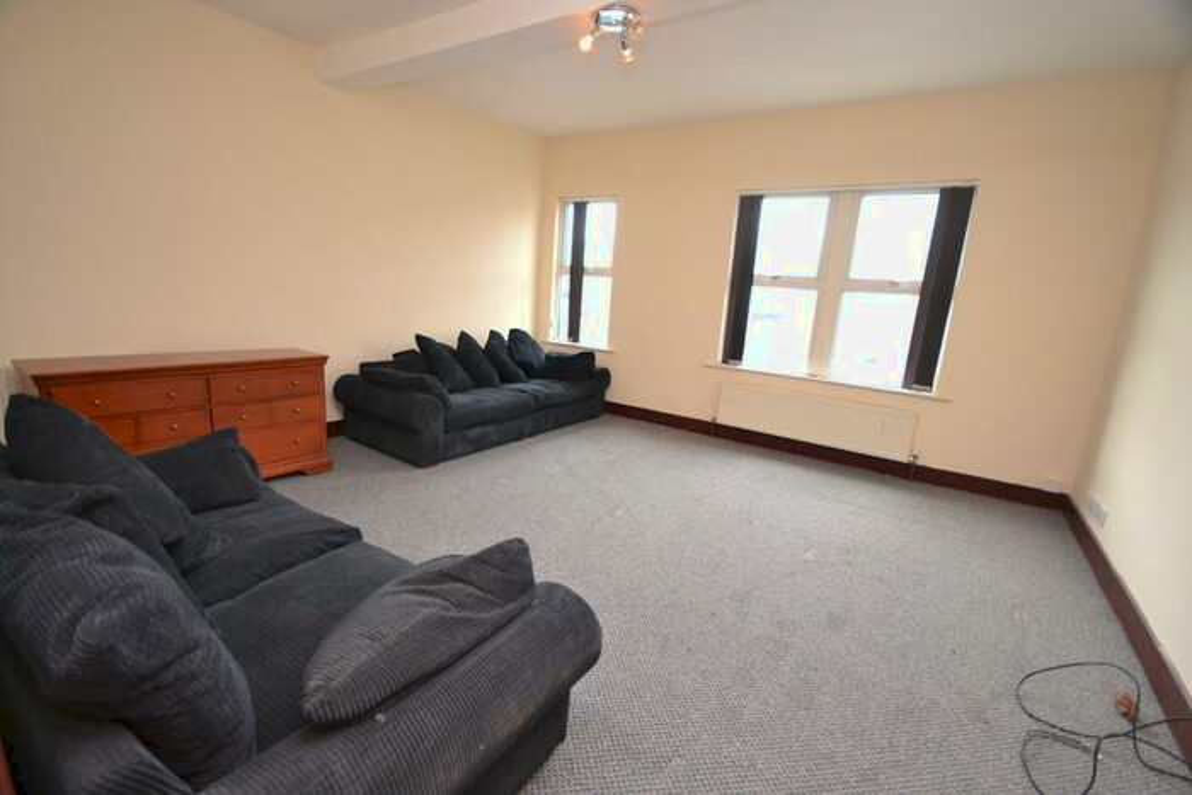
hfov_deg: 100.4
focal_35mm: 15
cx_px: 596
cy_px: 398
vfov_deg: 77.4
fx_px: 497
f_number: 4
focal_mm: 10
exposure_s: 1/60
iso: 400
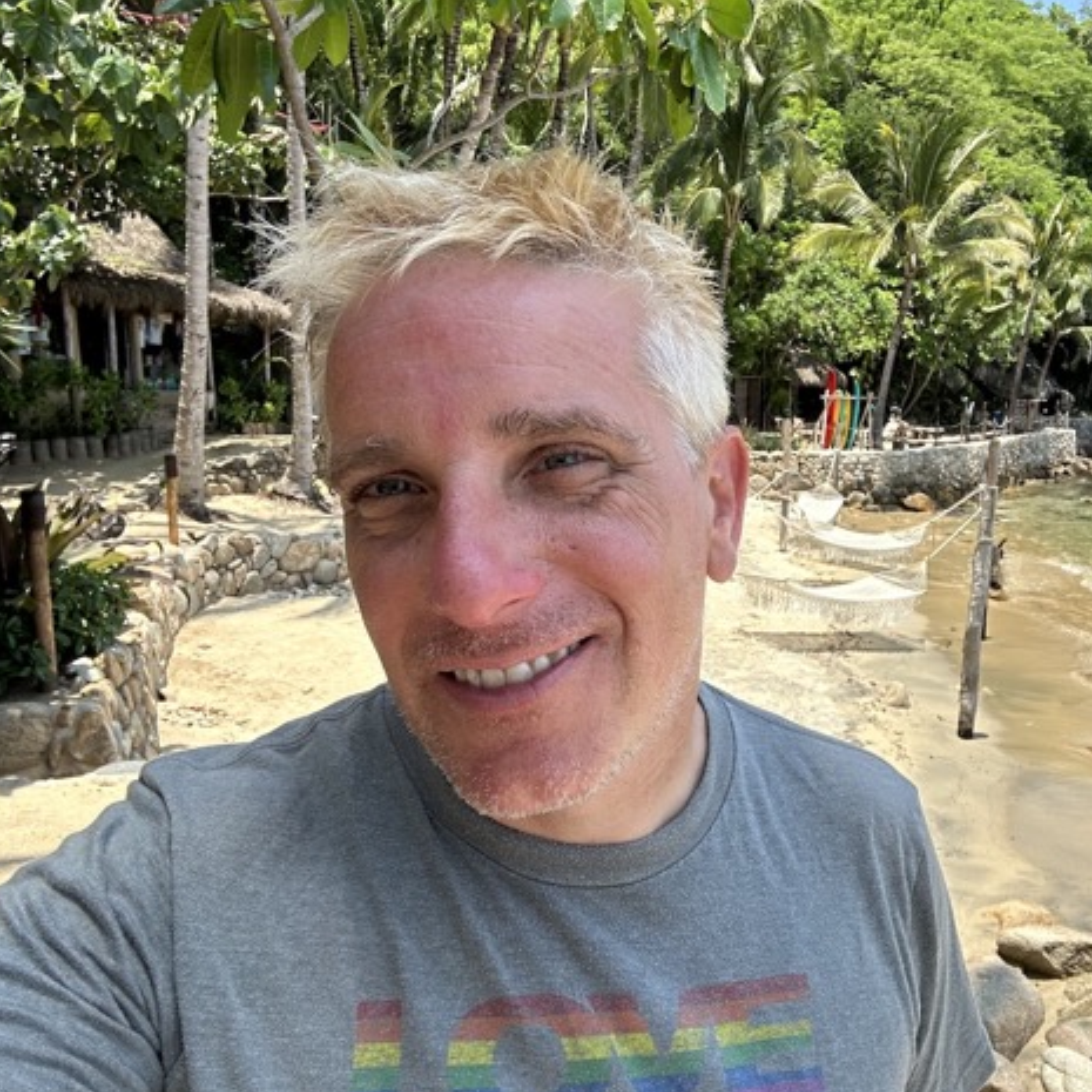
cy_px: 561
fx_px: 999
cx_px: 723
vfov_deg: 57.3
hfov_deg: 56.1
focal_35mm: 28
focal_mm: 2.69
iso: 25
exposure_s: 1/462
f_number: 1.9
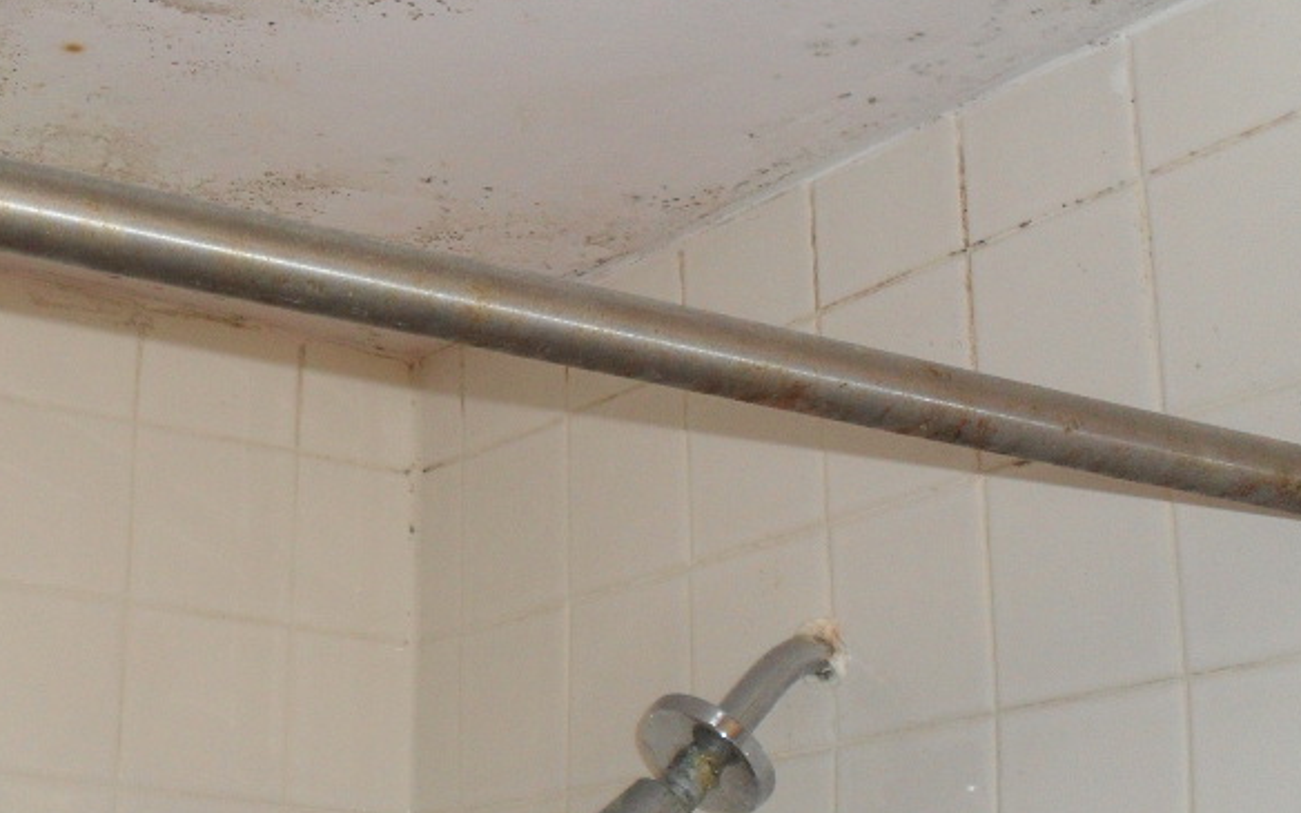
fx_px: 2305
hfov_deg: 30.8
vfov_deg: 20.0
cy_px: 359
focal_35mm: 65
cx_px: 278
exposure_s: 1/45
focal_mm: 6.3
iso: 200
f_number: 3.2
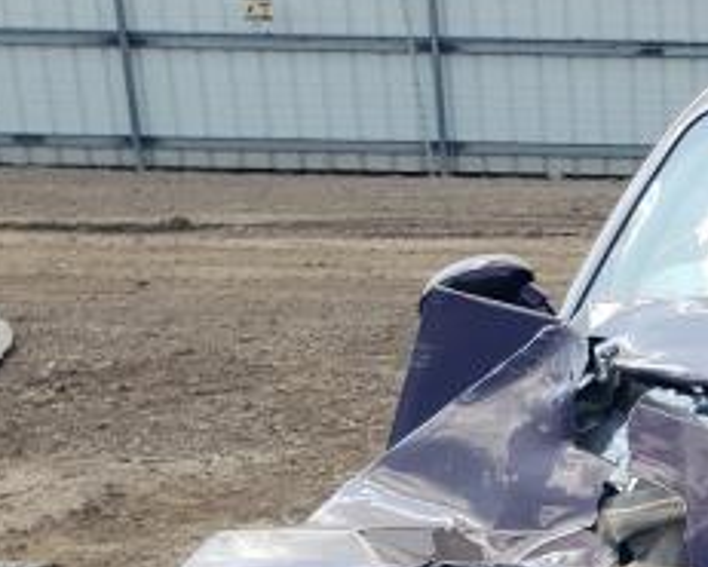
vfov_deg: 16.7
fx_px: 1845
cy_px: 683
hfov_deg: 19.1
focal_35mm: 88
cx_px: 1057
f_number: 1.5
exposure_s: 1/1111
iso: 50
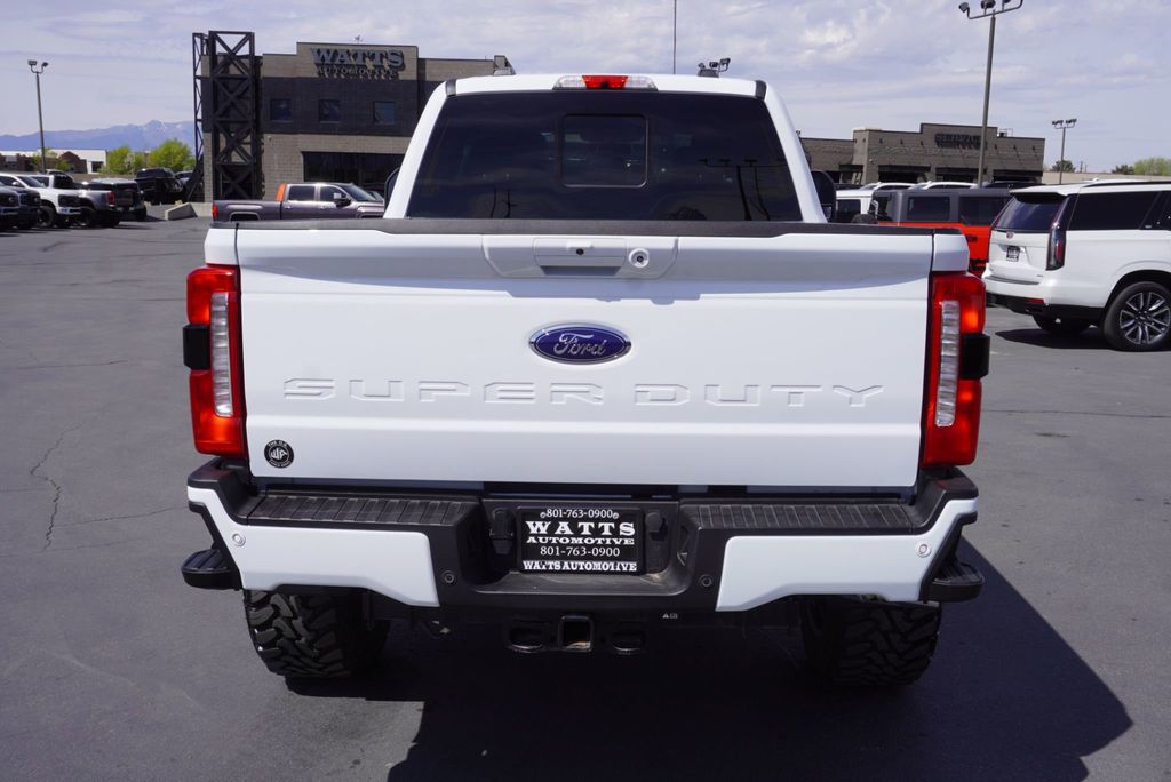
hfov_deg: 55.1
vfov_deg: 38.4
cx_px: 586
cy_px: 391
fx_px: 1123
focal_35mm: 34
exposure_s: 1/250
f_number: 10
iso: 100
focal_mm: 23
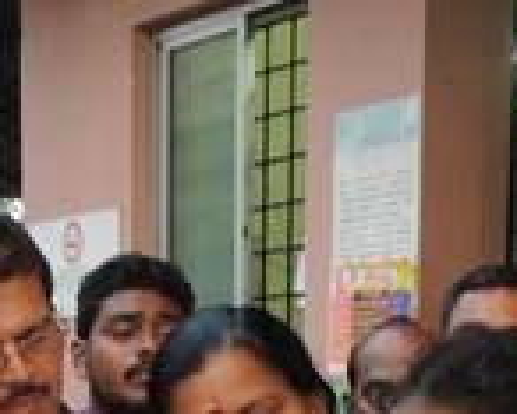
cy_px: 750
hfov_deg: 15.0
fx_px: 1960
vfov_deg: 11.2
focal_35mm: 128
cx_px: 227
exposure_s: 1/40
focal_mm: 4.3
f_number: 3.3
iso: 250
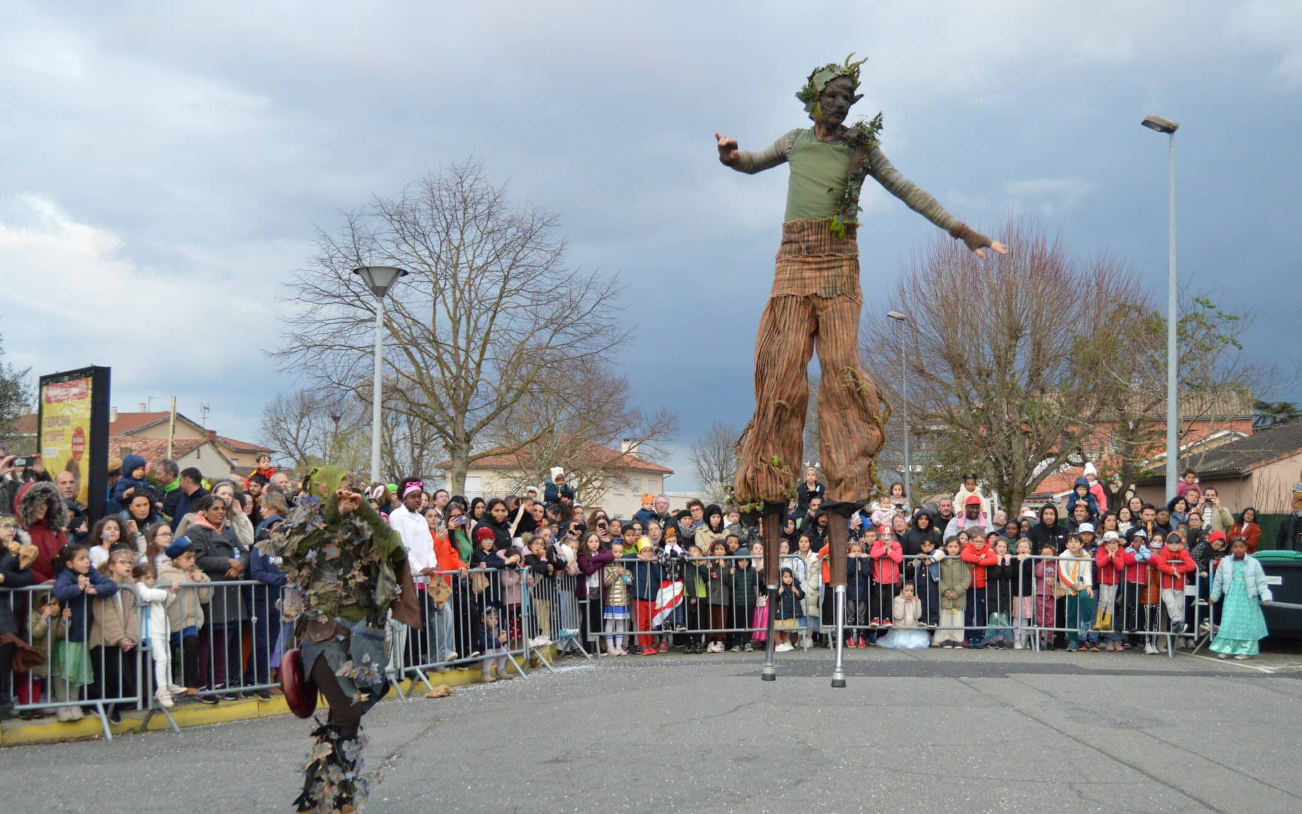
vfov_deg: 30.1
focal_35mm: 43
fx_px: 1512
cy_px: 457
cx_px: 624
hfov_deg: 46.6
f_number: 3.8
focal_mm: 23
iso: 1250
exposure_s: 1/500
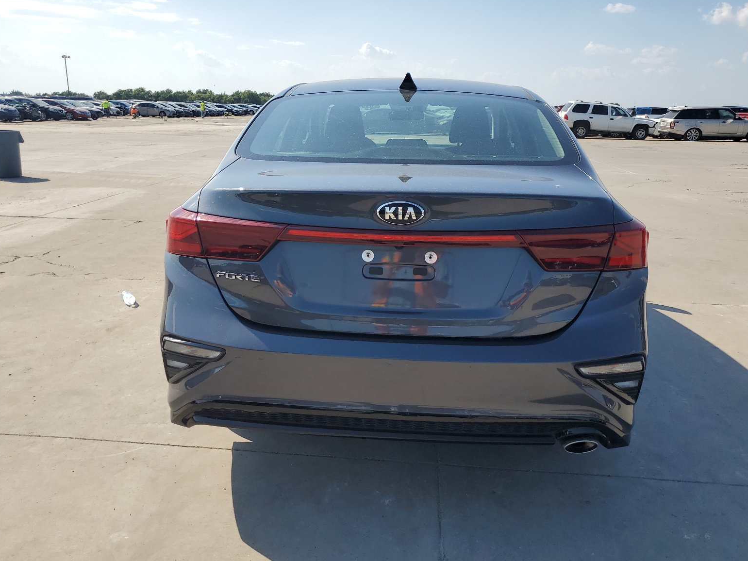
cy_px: 285
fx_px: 583
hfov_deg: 65.3
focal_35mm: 27
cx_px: 366
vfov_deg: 51.4
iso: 50
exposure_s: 1/3333
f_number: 1.5
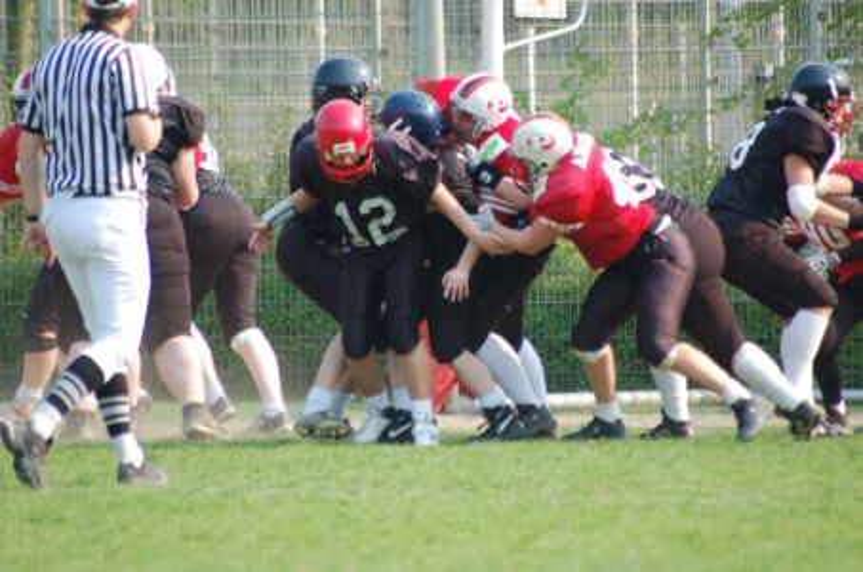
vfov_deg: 3.0
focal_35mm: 450
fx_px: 10765
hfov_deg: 4.6
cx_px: 432
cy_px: 286
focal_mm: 300
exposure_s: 1/500
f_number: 5.6
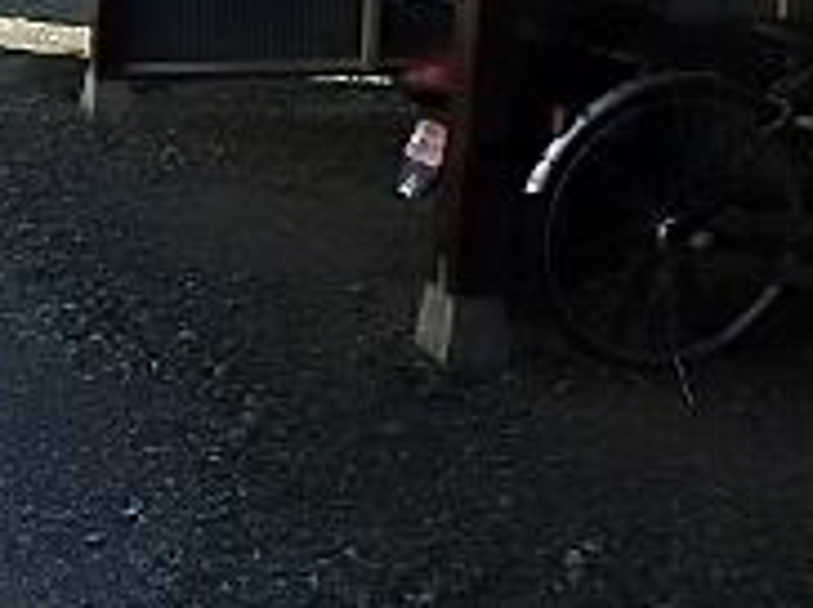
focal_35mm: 74
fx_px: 1736
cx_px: -429
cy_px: -13
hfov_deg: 21.7
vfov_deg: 19.2
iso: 125
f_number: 3.5
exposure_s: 1/640
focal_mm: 3.7
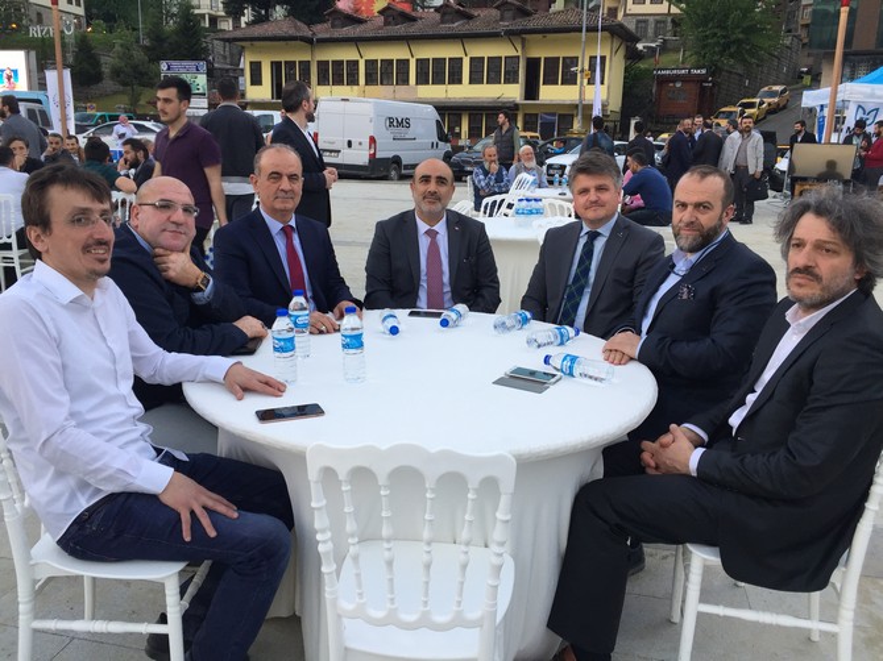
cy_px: 330
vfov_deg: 48.2
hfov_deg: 61.7
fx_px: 739
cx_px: 442
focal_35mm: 29
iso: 50
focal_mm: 4.15
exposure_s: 1/100
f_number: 2.2
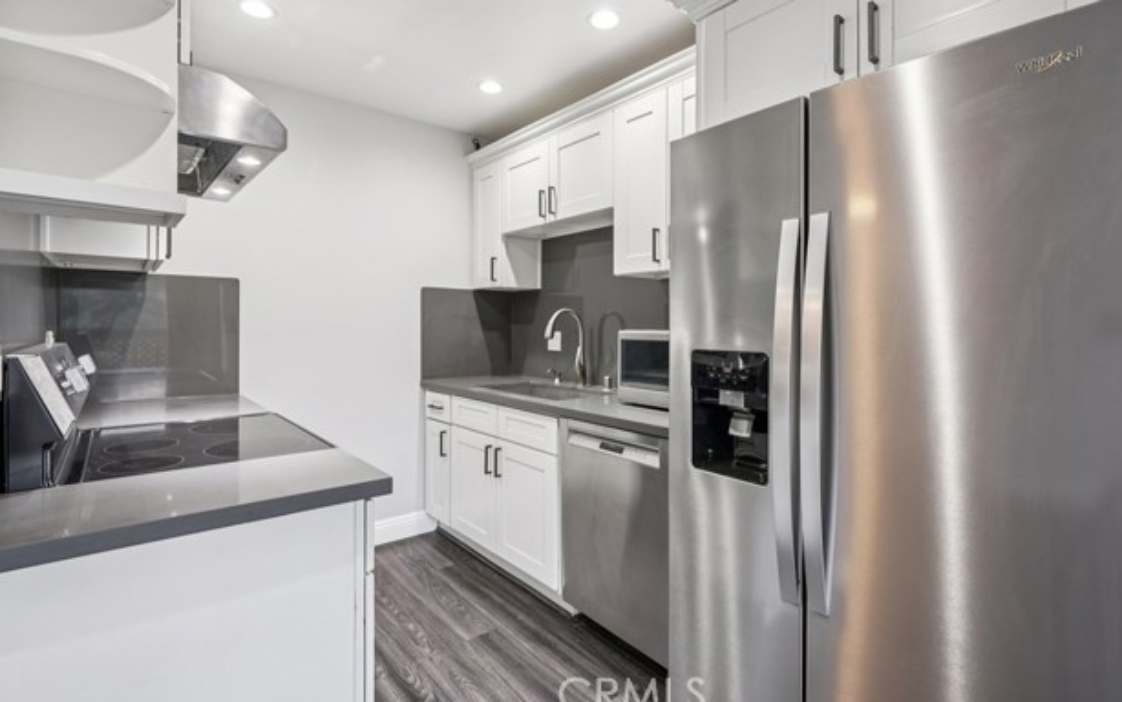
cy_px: 331
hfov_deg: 94.3
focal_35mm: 17
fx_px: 520
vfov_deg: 68.0
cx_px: 554
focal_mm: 16
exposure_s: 1/6
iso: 400
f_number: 8
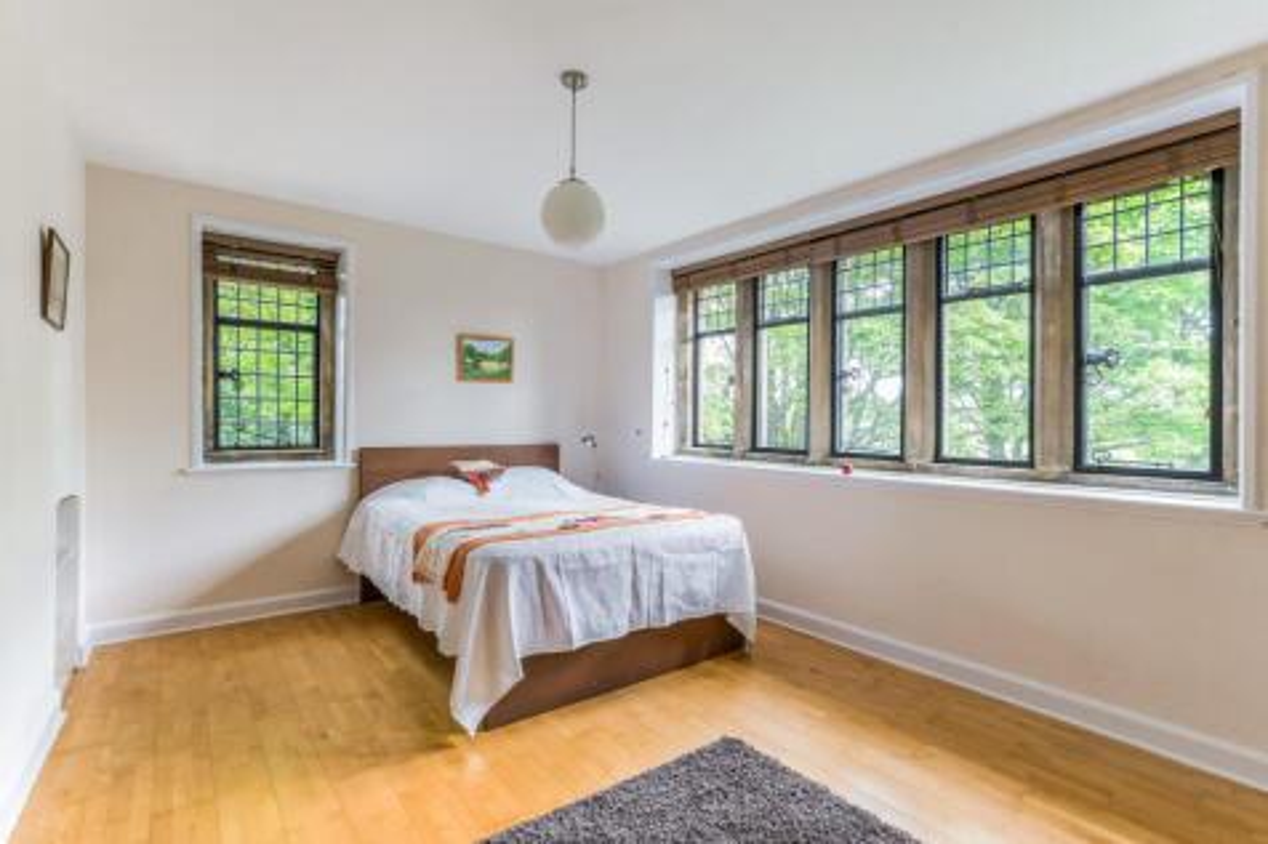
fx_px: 563
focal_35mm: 16
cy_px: 422
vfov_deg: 73.7
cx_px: 634
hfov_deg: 96.8
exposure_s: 1/25
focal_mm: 16
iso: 640
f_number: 9
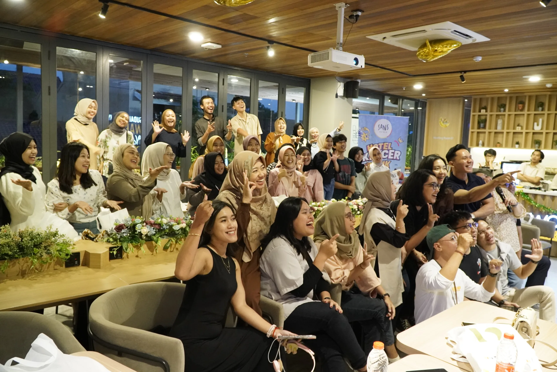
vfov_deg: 47.9
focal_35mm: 27
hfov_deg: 67.4
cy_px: 186
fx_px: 418
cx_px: 278
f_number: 4
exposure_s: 1/50
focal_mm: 18
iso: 4000
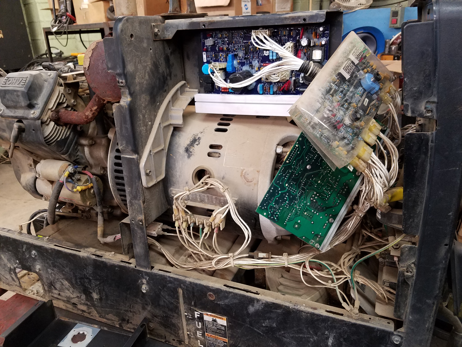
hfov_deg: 67.3
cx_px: 231
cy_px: 174
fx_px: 347
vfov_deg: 53.1
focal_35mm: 26
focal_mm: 4.2
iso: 200
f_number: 1.7
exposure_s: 1/24
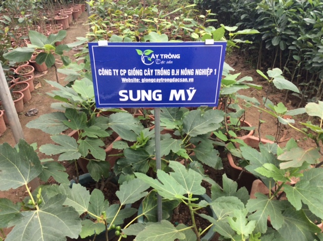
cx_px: 162
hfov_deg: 56.9
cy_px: 120
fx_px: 298
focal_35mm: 32
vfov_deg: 44.1
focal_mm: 3.3
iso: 50
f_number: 2.4
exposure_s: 1/100
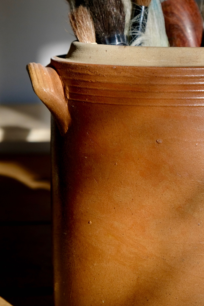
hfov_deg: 11.3
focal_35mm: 121
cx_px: 165
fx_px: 1028
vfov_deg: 16.9
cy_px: 87
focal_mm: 46.3
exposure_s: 1/350
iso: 400
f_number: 6.4
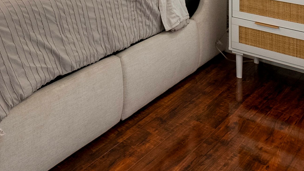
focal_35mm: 48
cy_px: -48
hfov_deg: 38.4
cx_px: 4
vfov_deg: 22.5
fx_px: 387
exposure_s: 1/25
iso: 400
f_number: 8
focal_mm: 14
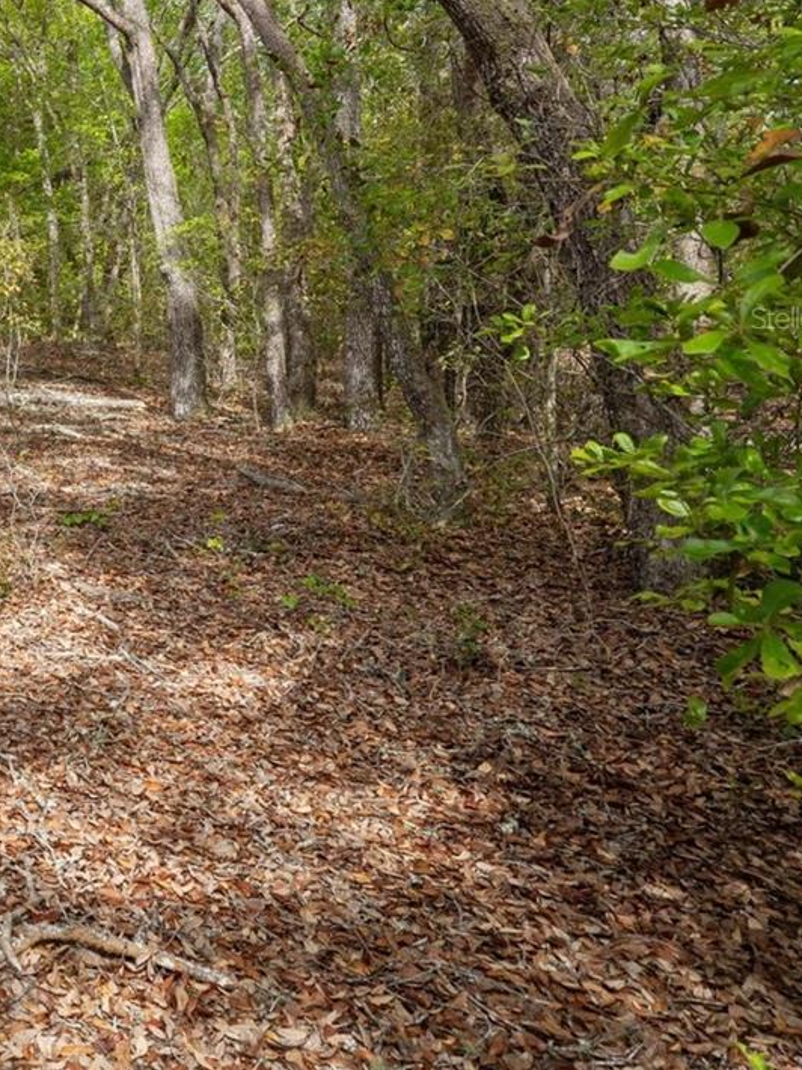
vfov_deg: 46.7
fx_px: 1205
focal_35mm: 39
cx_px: -321
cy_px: 318
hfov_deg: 28.1
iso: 400
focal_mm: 18
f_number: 8
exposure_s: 1/100
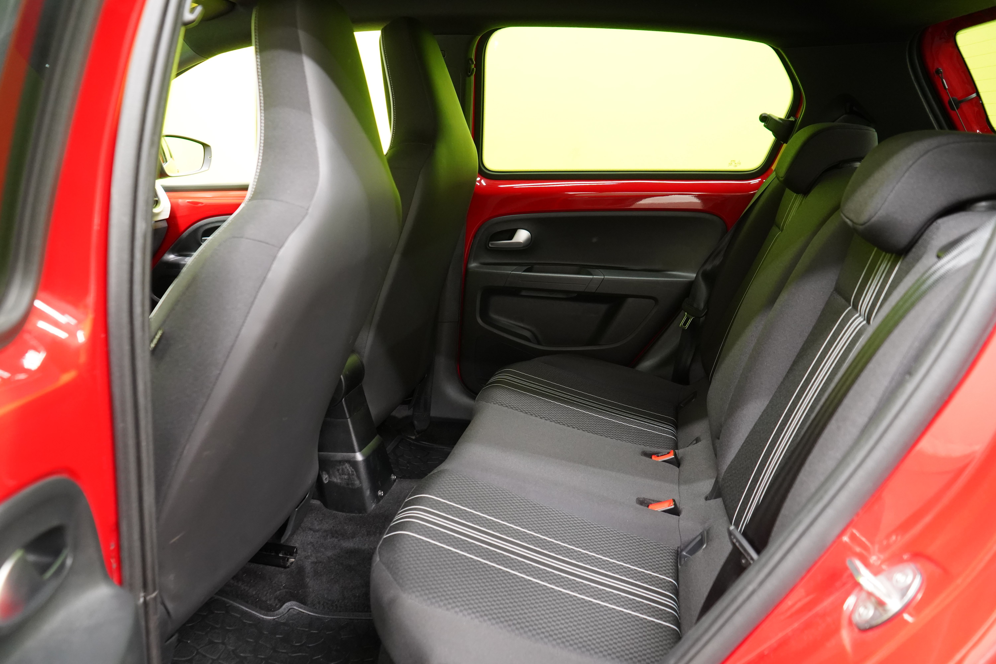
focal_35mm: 28
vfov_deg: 46.4
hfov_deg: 65.5
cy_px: 332
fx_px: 775
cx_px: 498
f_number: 5
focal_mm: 28
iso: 4000
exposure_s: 1/20
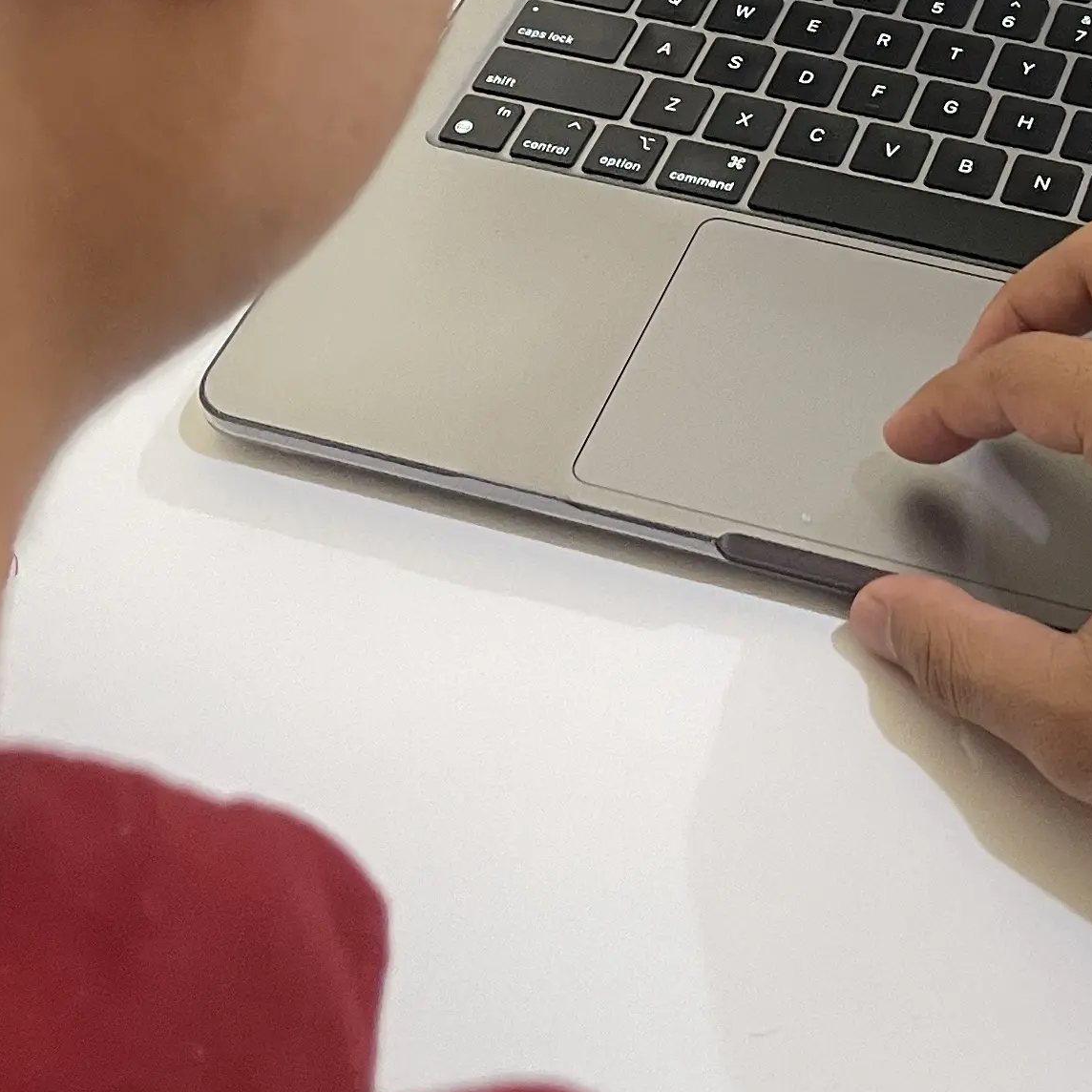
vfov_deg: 18.8
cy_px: -550
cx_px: 922
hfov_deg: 21.1
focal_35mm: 81
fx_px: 2891
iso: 125
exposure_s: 1/68
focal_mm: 4.2
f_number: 1.6
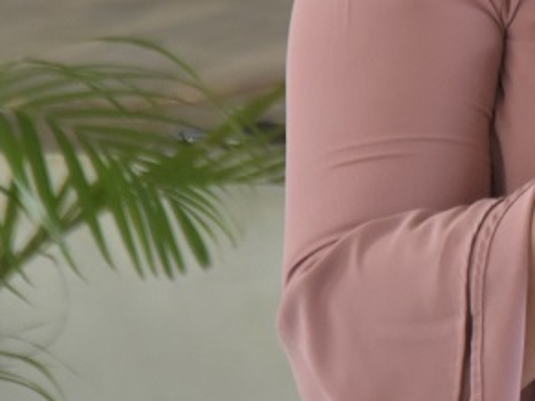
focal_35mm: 503
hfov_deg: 3.9
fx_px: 7774
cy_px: -234
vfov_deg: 2.9
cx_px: 944
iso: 1600
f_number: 4.5
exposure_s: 1/125
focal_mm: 85
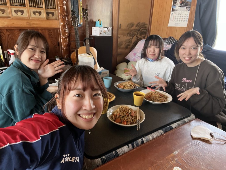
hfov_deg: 73.9
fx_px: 150
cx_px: 113
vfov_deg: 58.9
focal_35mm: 23
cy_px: 85
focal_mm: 2.71
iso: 200
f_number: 2.2
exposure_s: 1/60
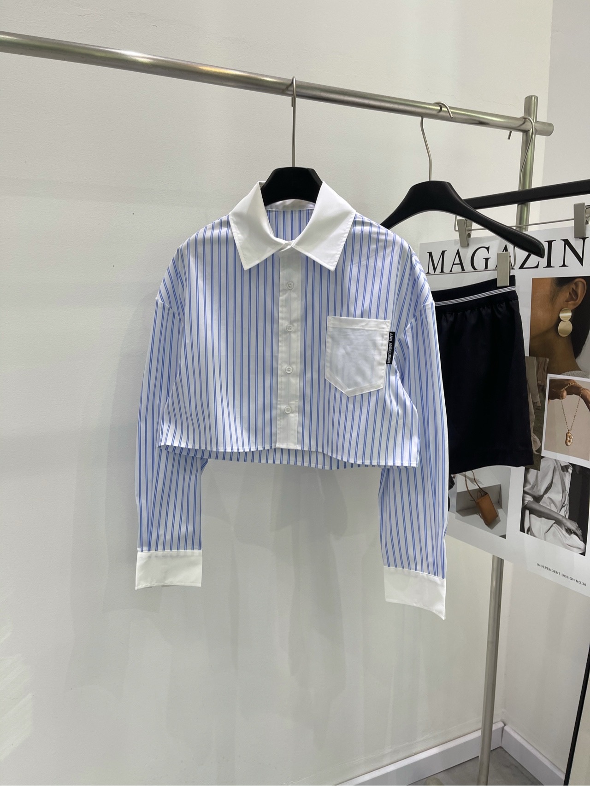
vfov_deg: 67.3
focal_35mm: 26
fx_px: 591
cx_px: 295
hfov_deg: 53.1
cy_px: 393
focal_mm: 5.1
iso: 64
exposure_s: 1/100
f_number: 1.6
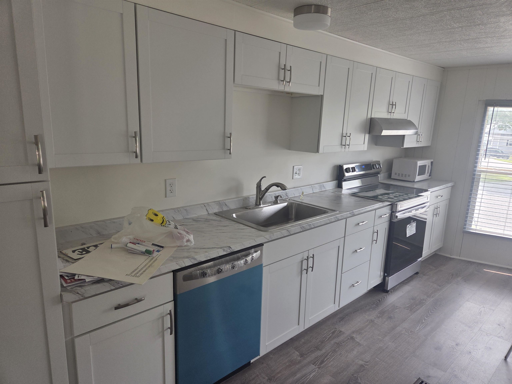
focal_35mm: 23
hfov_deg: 73.9
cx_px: 256
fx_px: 340
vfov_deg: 58.9
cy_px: 192
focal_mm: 5.4
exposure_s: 1/180
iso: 64
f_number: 1.8
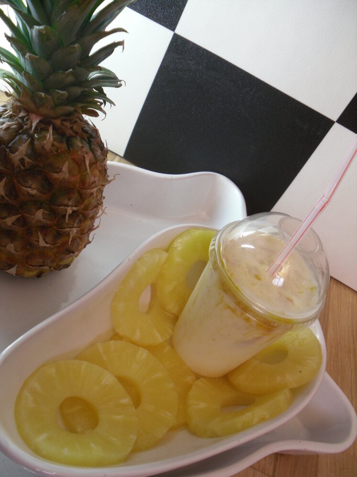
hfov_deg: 40.7
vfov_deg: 52.6
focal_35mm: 35
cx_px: 178
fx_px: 481
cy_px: 238
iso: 200
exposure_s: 1/22
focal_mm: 6.3
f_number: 3
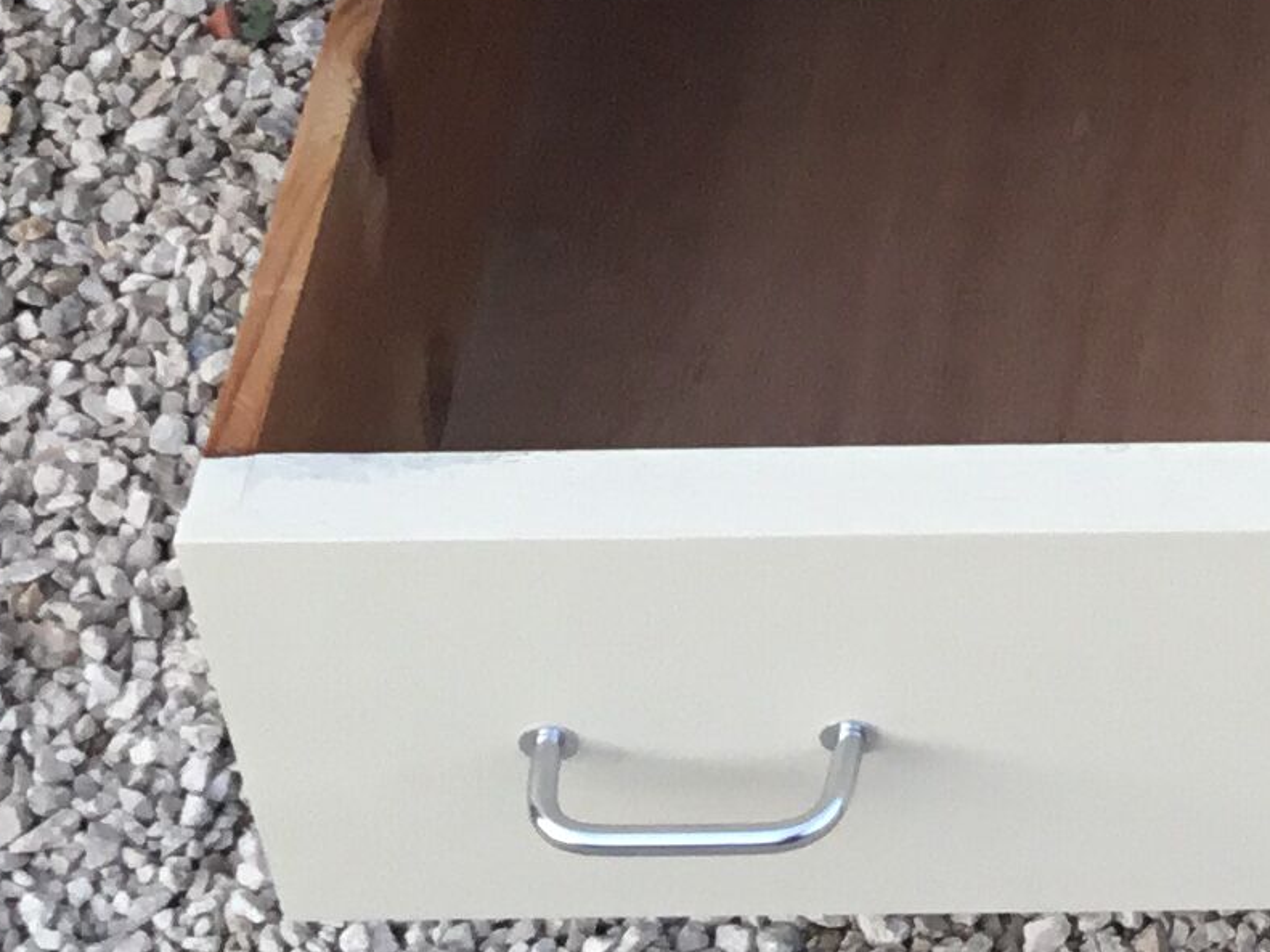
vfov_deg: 10.8
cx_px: 1800
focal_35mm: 128
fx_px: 4695
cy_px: -833
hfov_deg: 14.5
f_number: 2.4
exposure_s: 1/100
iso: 40
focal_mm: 3.3
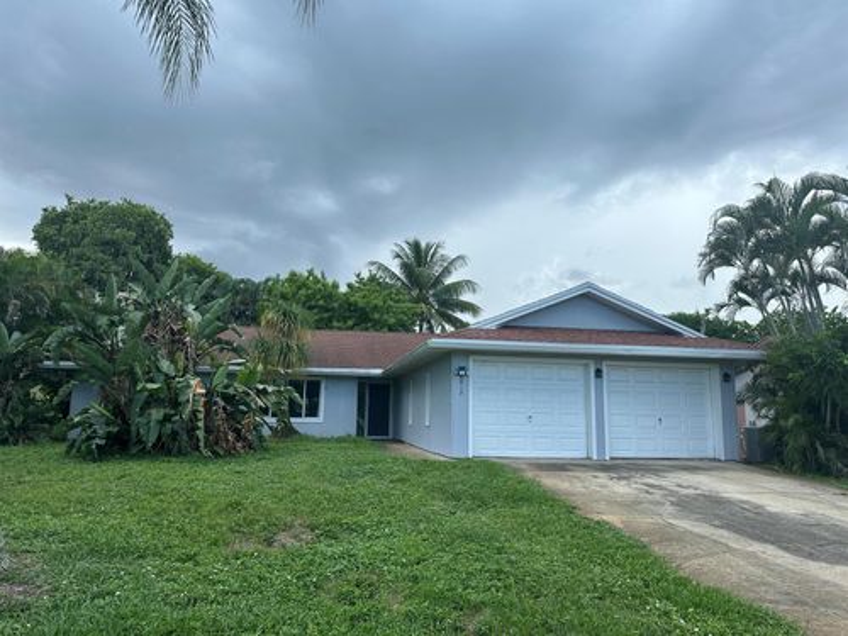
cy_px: 318
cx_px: 424
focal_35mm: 24
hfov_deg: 71.6
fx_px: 588
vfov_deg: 56.8
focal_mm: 6.86
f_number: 1.78
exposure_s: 1/1095
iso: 80
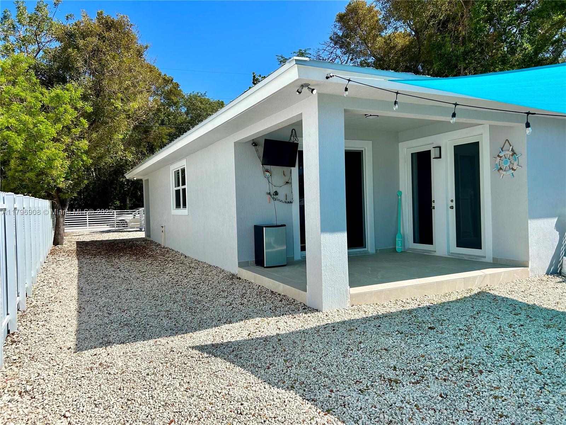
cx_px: 283
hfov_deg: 67.3
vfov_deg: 53.1
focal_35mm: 26
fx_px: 425
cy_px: 212
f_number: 1.5
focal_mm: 5.7
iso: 50
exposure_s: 1/4444
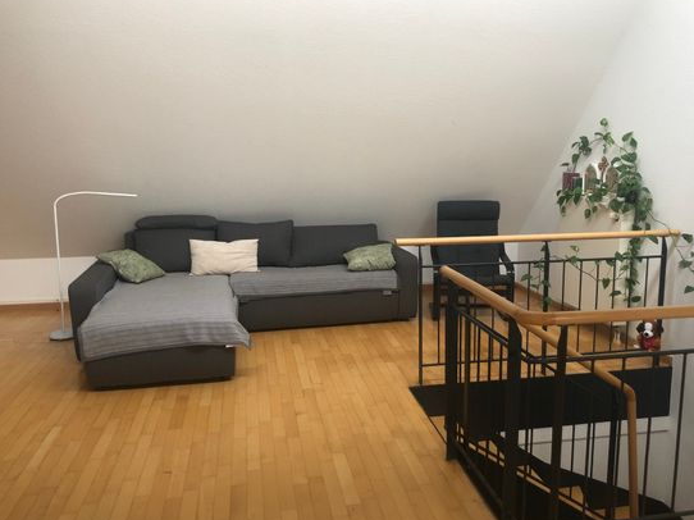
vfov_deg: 45.4
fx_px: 621
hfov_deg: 58.2
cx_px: 383
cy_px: 272
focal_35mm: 31
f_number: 1.8
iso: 64
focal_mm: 3.99
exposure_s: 1/15
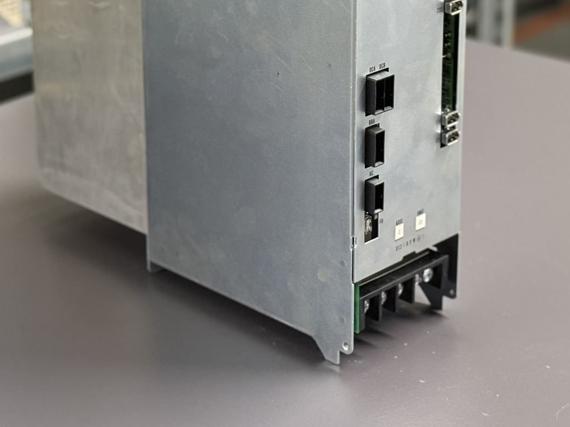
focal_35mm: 94
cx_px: 263
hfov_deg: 20.9
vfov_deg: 15.5
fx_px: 1547
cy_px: 11
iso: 250
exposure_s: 1/33
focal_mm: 6.76
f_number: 1.78
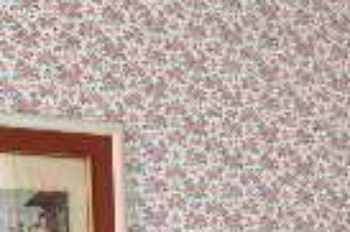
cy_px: 416
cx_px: 634
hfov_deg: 12.6
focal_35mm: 149
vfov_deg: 8.8
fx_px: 1446
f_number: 6.3
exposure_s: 1/3
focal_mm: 17
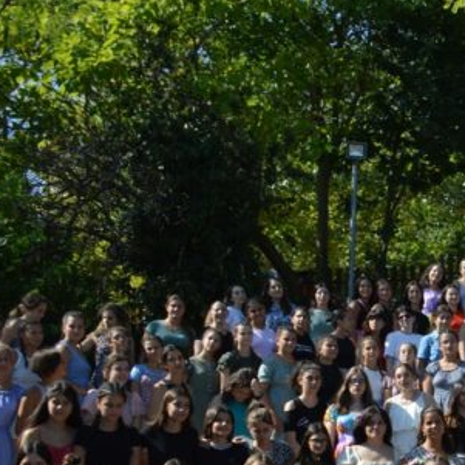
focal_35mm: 78
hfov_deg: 19.1
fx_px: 1185
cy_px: 372
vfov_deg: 21.9
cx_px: 721
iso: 100
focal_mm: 18
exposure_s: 1/250
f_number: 8
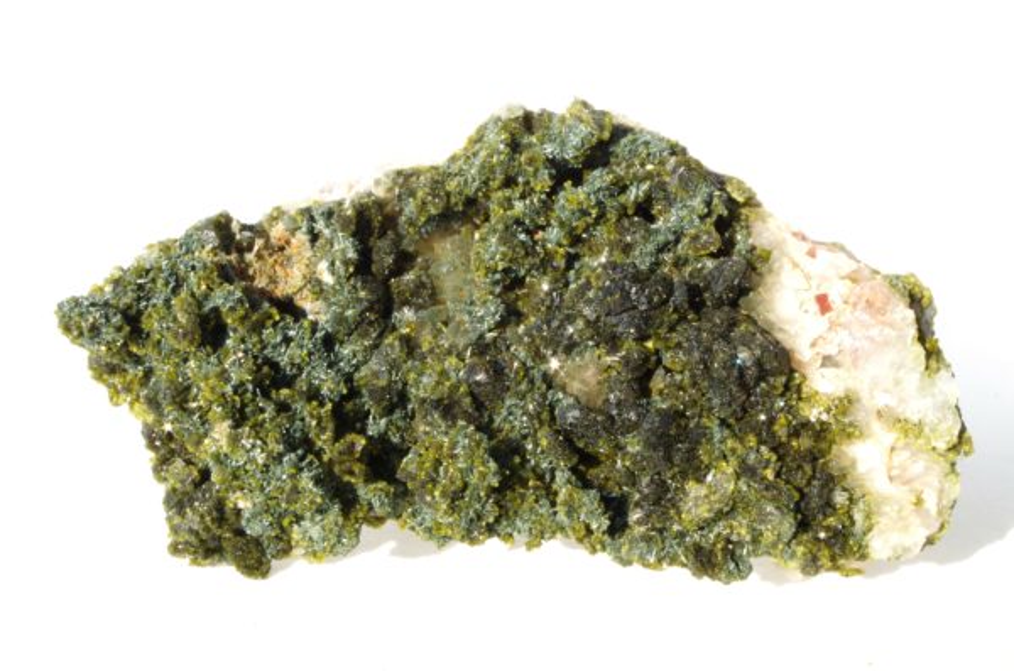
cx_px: 507
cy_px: 336
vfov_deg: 27.4
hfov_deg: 40.4
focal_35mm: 49
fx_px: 1377
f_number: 4.5
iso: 100
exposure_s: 1/6
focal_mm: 32.5
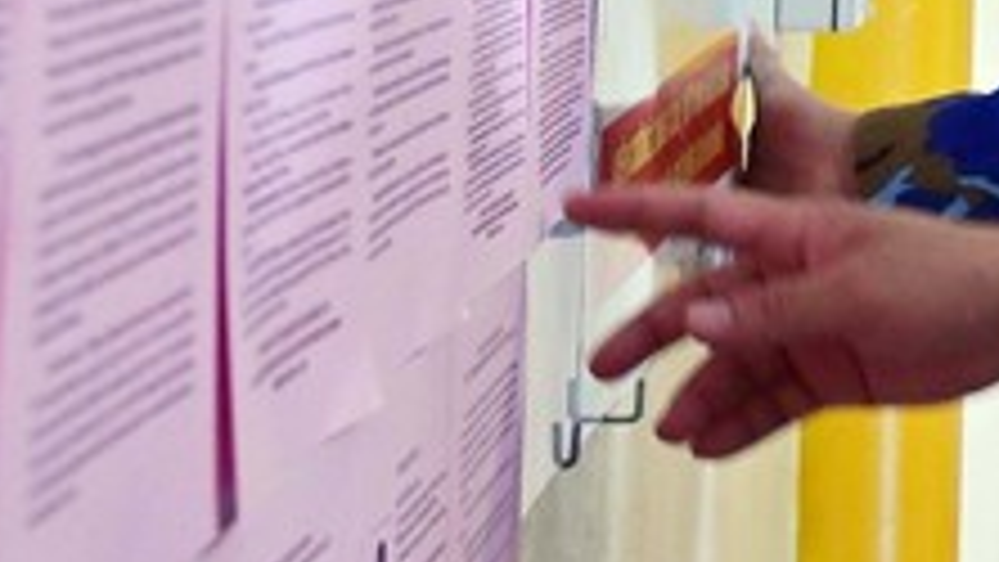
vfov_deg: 6.7
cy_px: -146
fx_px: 4743
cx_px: 2210
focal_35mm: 179
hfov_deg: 10.7
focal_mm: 38
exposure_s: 1/60
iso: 800
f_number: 5.6
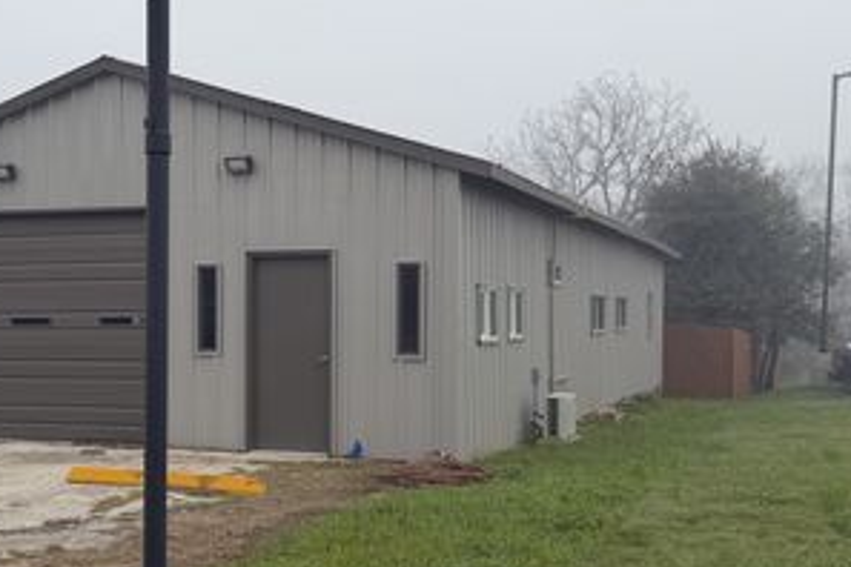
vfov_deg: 31.6
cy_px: 178
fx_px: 993
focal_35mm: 42
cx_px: 261
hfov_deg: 45.5
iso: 80
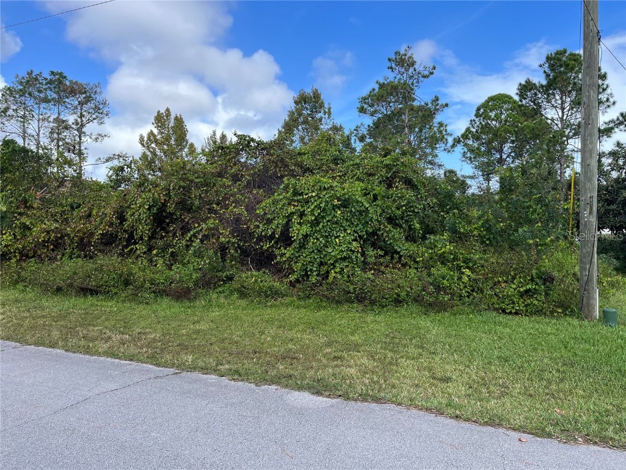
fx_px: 470
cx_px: 313
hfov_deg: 67.3
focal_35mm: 26
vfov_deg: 53.1
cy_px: 235
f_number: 1.6
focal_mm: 5.1
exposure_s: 1/1647
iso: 50
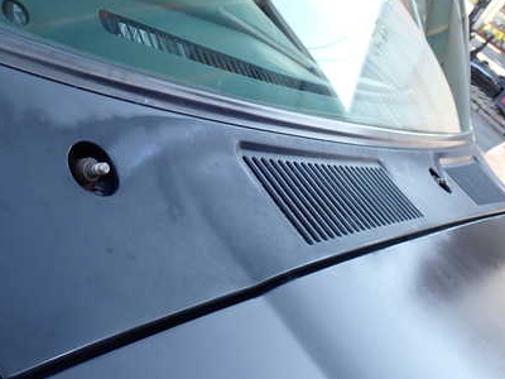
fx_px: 700
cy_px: 167
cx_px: 170
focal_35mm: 48
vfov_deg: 30.2
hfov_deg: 39.2
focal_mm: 5.79
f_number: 3.2
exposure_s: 1/80
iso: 100
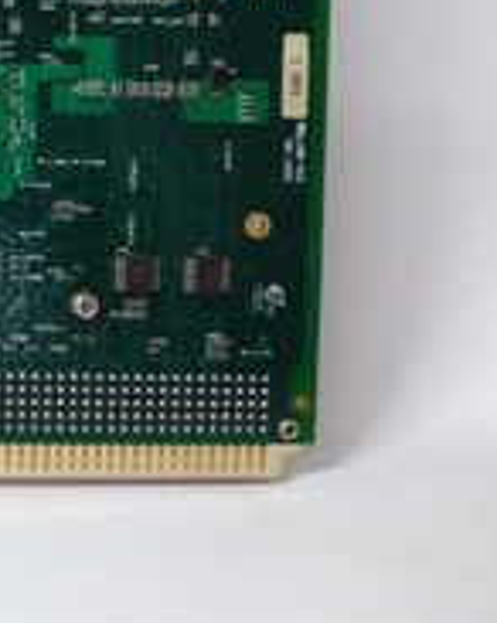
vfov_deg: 25.1
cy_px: -5
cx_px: -242
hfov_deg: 18.8
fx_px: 1326
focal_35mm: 72
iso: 782
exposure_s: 1/33
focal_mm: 3.79
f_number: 2
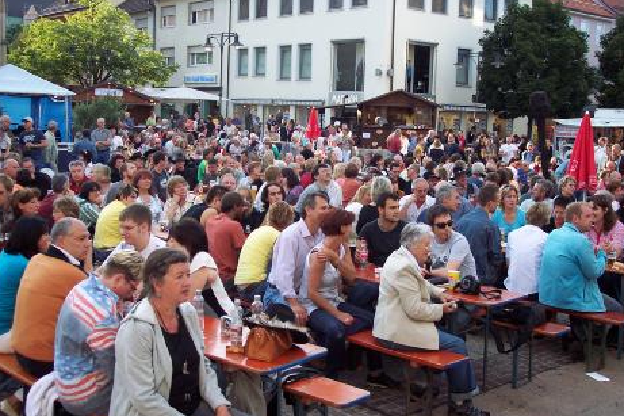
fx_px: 762
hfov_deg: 44.5
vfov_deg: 30.5
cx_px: 305
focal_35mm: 44
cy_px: 184
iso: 100
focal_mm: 8
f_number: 3.4
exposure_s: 1/125
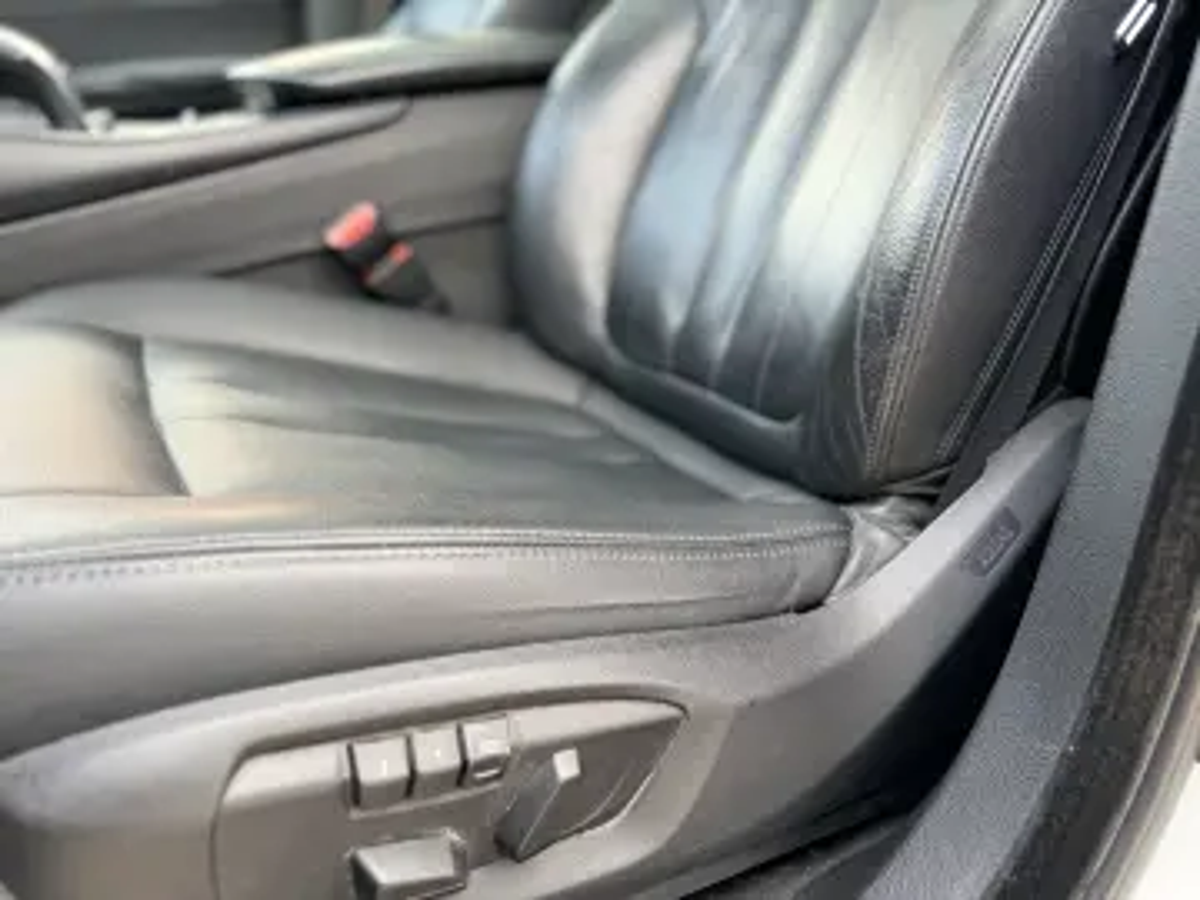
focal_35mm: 24
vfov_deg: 56.8
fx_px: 832
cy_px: 450
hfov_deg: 71.6
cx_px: 600
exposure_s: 1/121
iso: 100
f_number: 1.78
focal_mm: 6.76
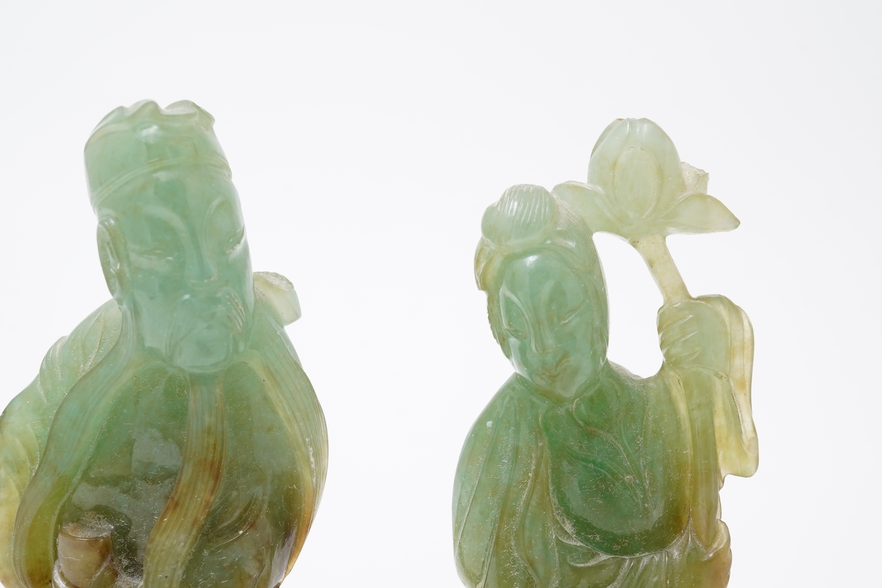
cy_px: 294
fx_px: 1102
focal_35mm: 45
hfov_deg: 43.6
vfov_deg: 29.9
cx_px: 441
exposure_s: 1/125
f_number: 18
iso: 640
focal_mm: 30
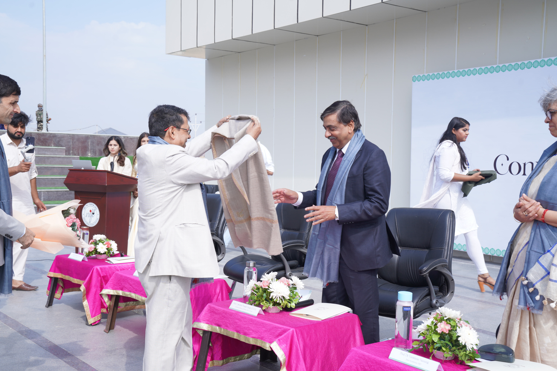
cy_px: 186
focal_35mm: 41
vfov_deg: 32.6
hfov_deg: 47.4
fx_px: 634
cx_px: 278
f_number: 7.1
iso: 200
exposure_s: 1/250
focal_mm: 41
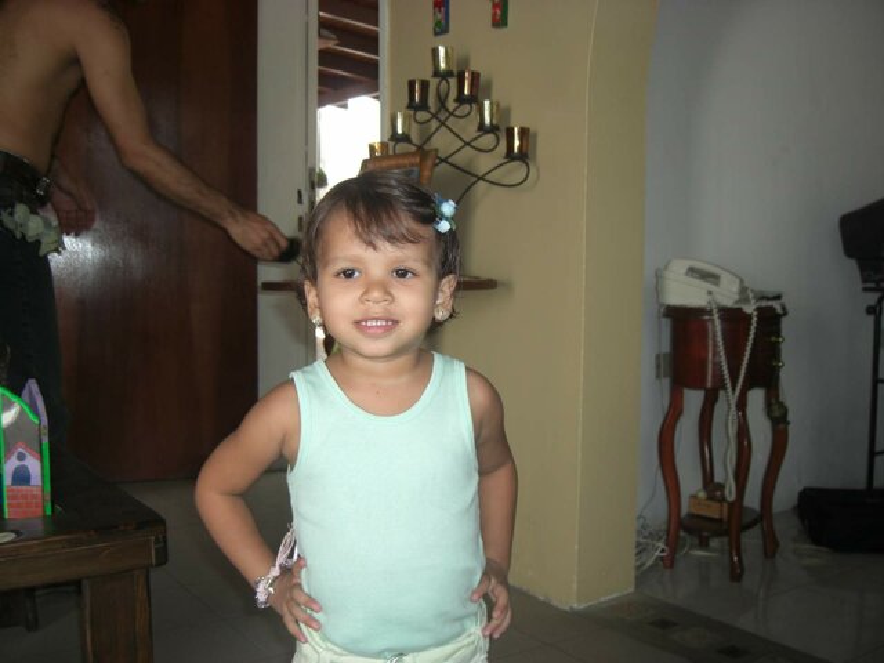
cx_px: 442
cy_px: 332
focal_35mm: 38
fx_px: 970
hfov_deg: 49.0
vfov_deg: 37.7
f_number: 2.8
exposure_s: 1/80
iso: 100
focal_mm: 7.9
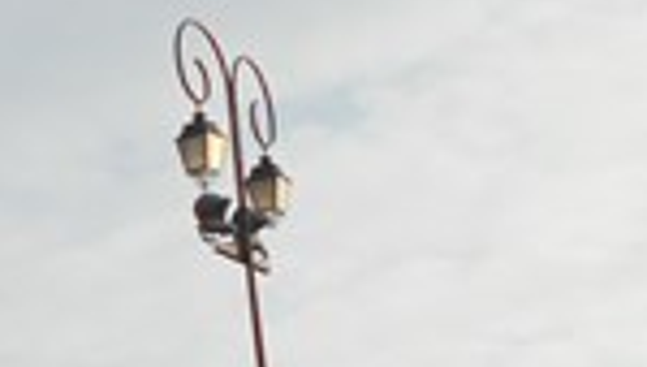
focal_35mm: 139
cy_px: 518
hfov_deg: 13.3
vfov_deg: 8.6
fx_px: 2389
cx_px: -634
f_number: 3.4
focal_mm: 5.1
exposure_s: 1/800
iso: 80
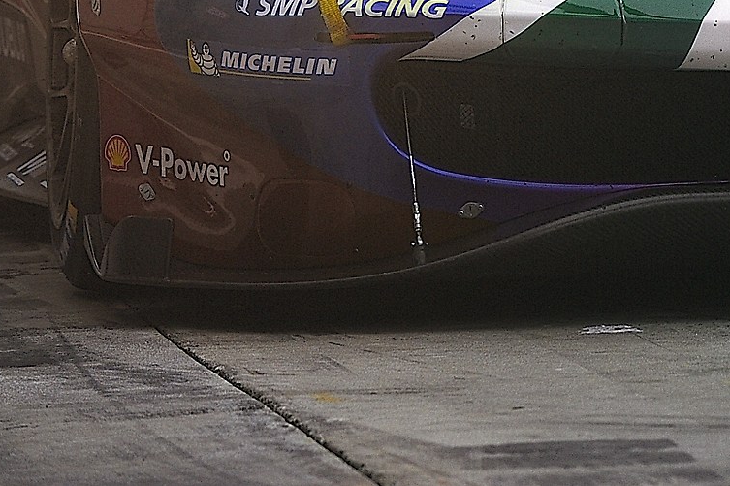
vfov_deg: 3.2
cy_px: -287
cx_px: 968
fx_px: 8713
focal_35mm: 430
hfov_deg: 4.8
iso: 200
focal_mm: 135
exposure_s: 1/1250
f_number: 7.1
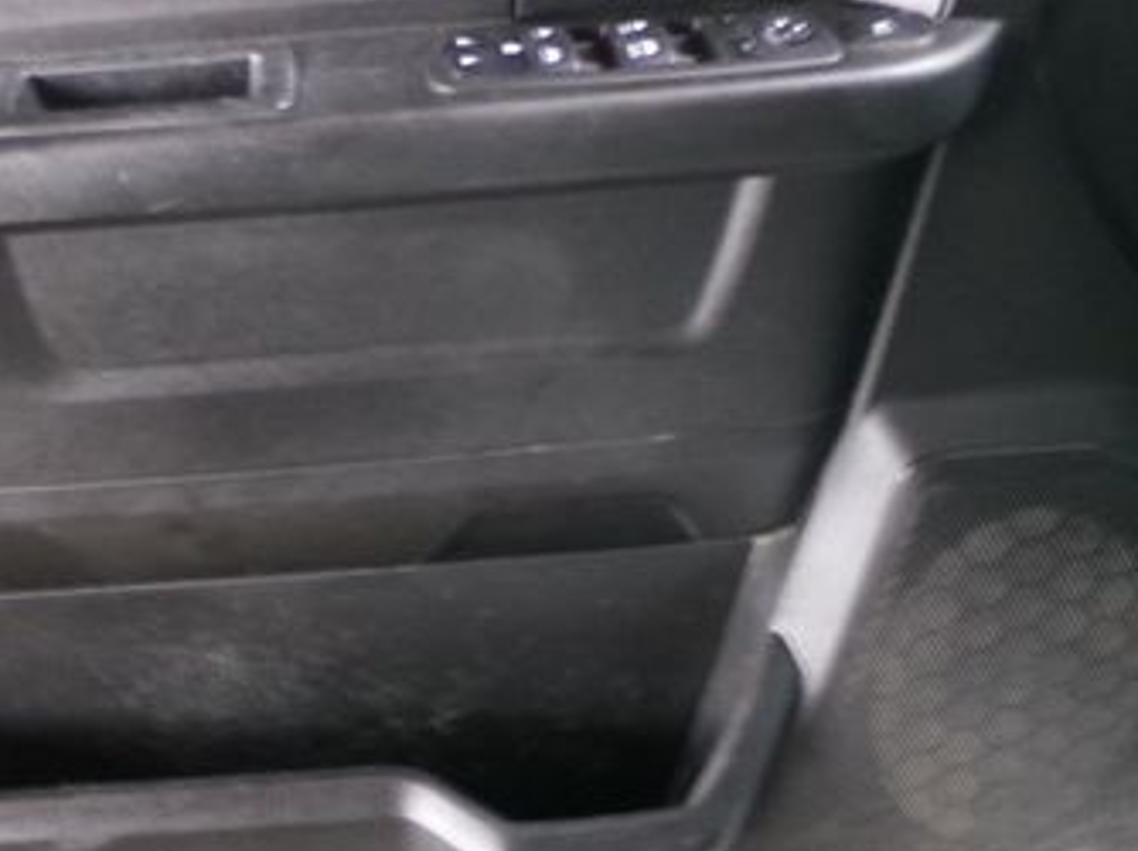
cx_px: 375
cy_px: 327
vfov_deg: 31.4
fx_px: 1511
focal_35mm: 46
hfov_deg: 40.7
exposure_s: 1/17
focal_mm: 4.3
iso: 339
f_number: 3.7
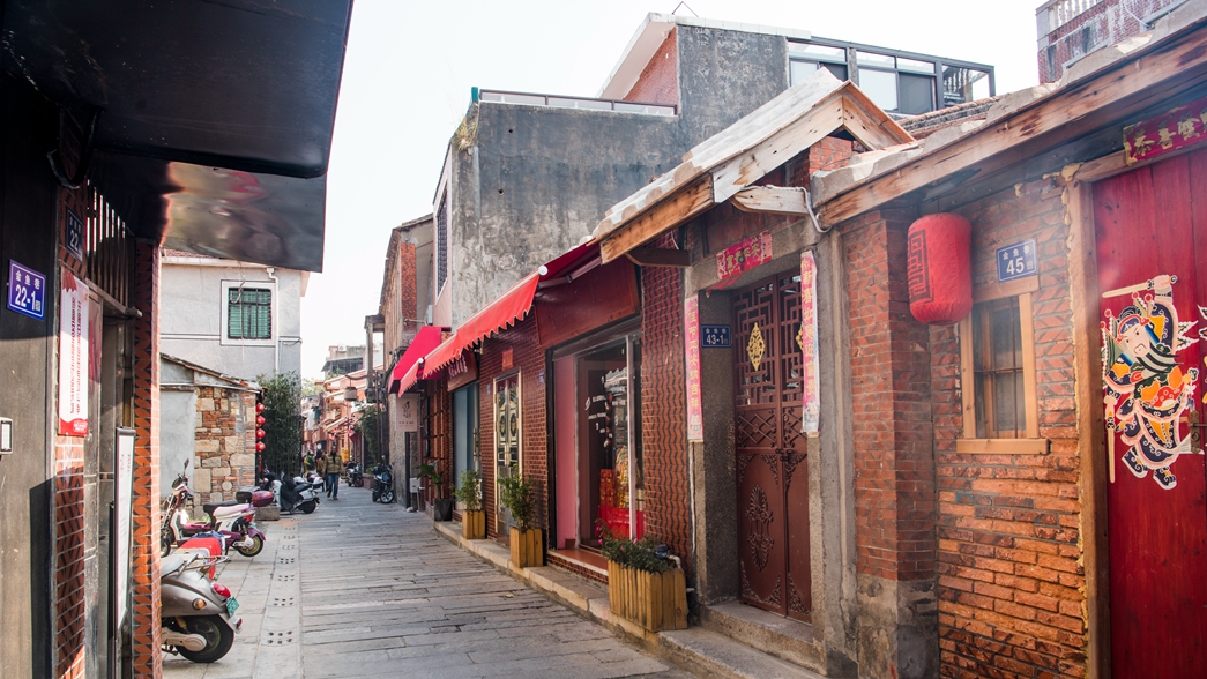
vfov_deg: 44.1
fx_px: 832
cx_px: 605
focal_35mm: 26
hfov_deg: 71.9
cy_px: 411
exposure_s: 1/100
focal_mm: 24
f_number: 9
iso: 100
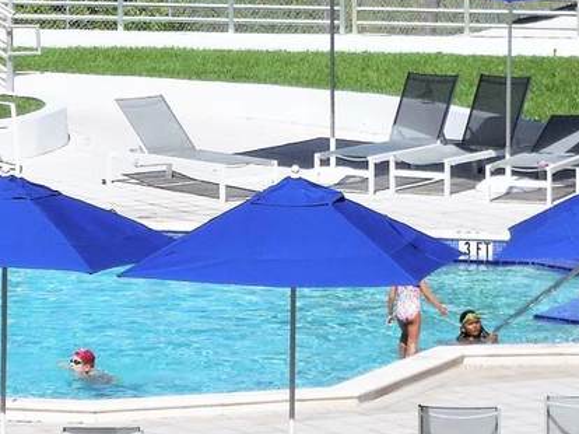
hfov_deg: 4.3
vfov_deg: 3.2
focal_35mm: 461
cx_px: 436
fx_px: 7706
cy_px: 78
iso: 125
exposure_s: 1/1250
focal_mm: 26.8
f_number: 5.4
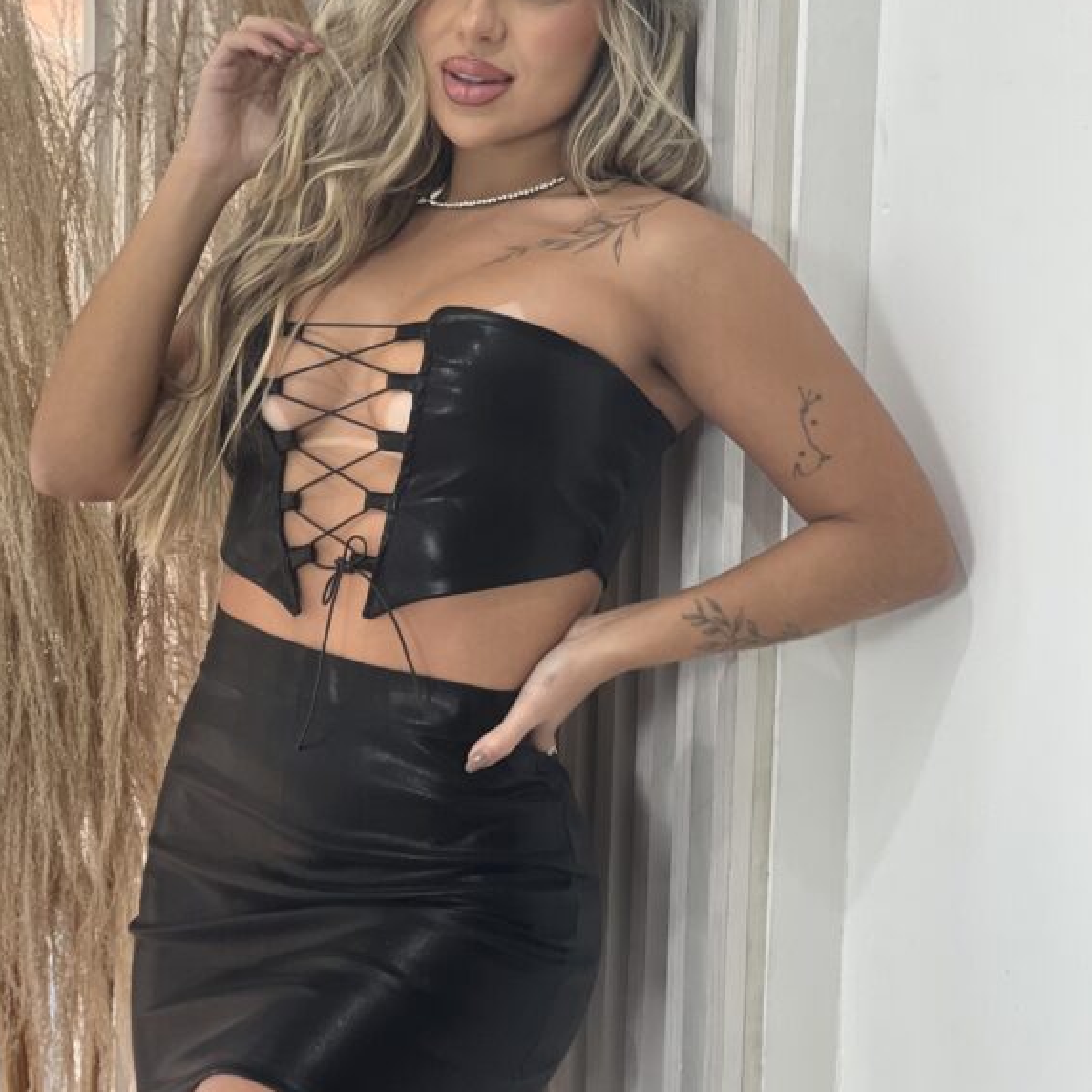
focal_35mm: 111
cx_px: 443
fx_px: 3962
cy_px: 593
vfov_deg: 15.7
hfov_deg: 15.7
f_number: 2.8
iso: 100
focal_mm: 9
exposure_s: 1/120
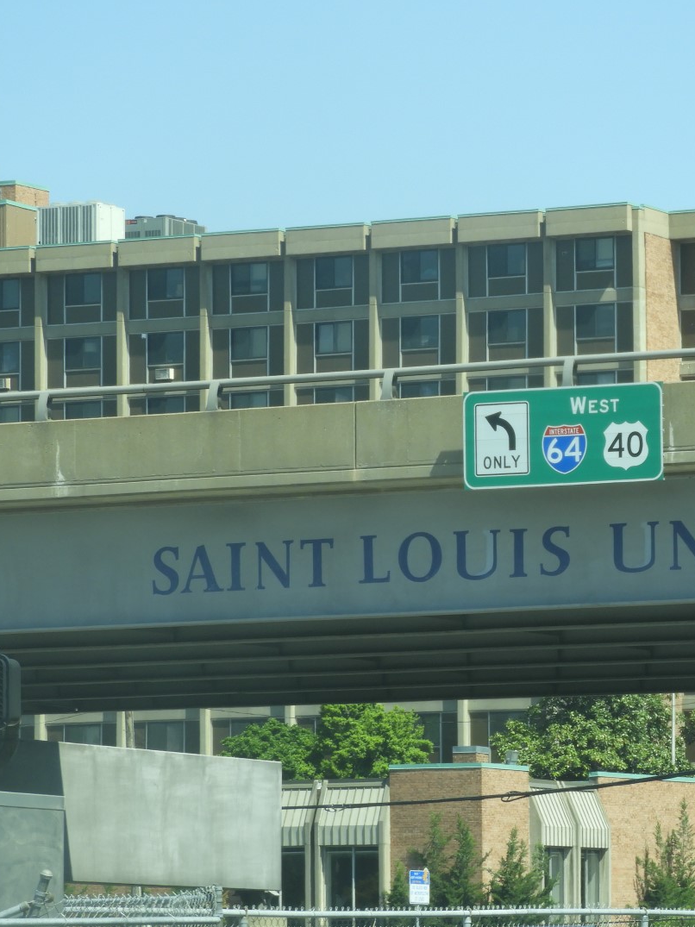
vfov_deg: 9.8
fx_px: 5382
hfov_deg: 7.4
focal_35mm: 201
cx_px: 611
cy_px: 463
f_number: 5.2
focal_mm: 26.9
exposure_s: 1/250
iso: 100
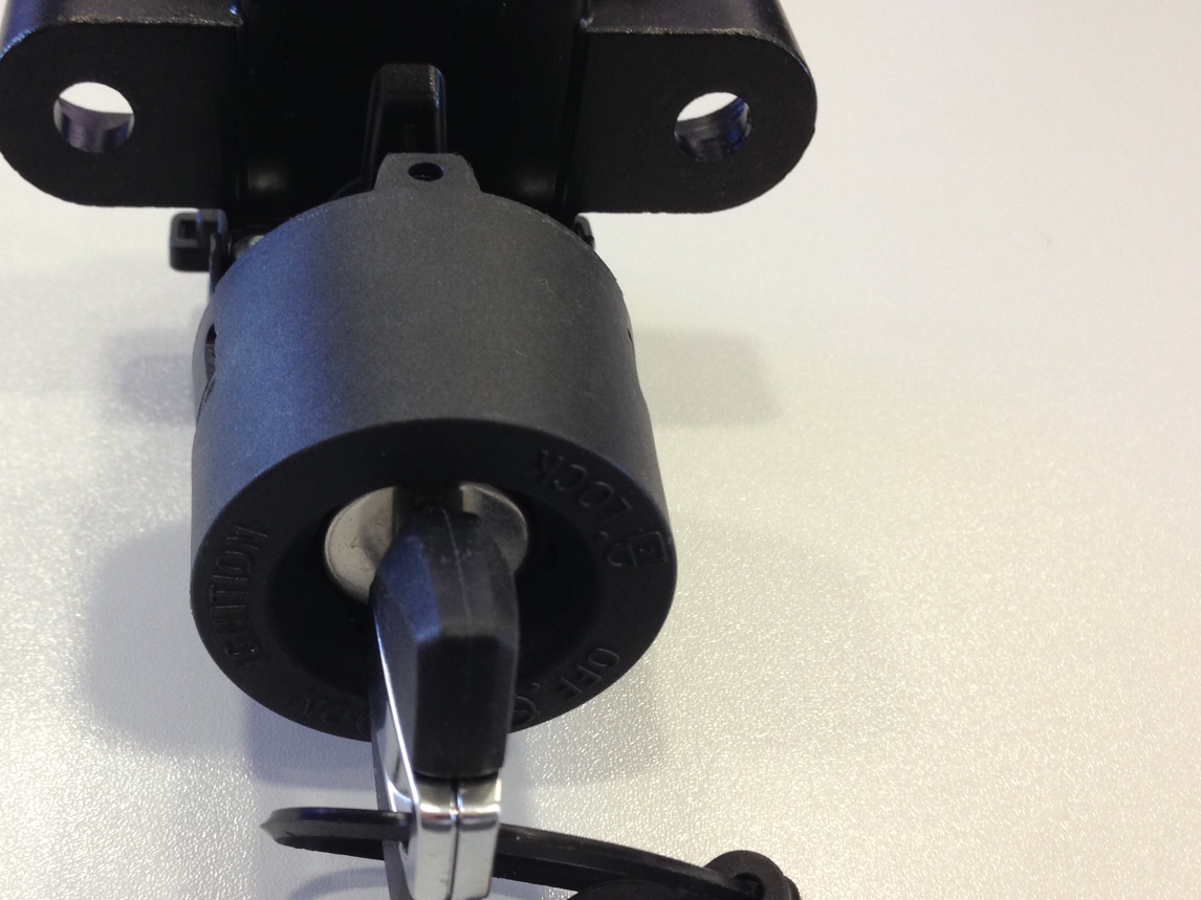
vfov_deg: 30.9
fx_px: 1630
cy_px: 478
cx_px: 379
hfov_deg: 39.8
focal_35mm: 47
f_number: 2.4
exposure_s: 1/20
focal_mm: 4.12
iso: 100
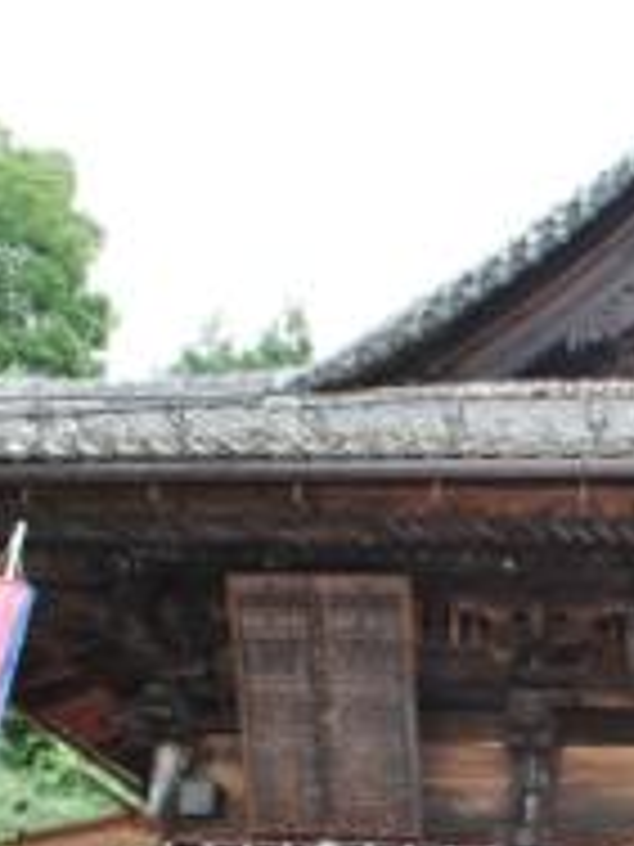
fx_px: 1514
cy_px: 630
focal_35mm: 62
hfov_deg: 22.0
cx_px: 746
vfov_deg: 30.7
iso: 100
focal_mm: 18
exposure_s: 1/125
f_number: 5.6
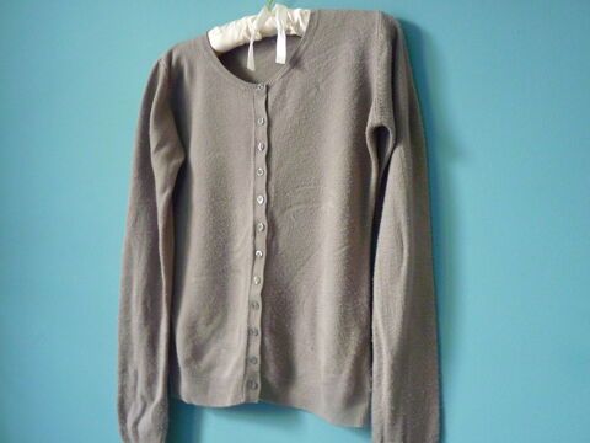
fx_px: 562
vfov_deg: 42.9
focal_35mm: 33
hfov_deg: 55.4
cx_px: 295
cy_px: 222
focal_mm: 5.9
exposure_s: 1/6
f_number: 3
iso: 400
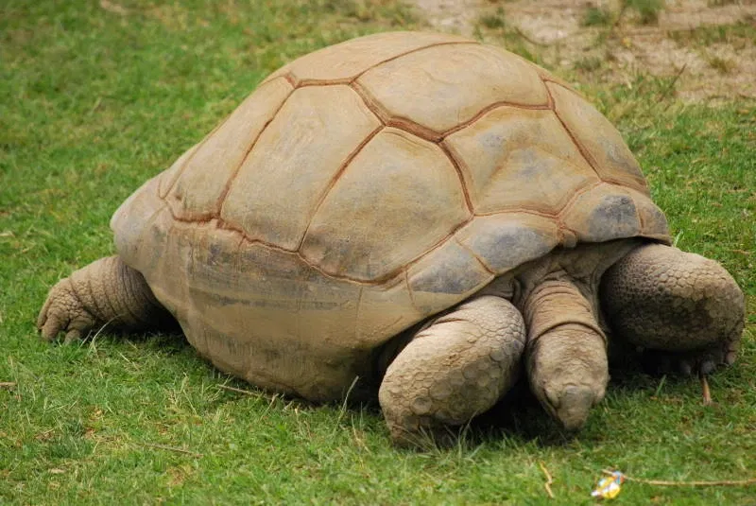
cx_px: 378
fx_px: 6306
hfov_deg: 6.9
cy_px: 253
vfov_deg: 4.6
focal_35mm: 300
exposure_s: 1/400
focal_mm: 200
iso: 400
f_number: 5.6
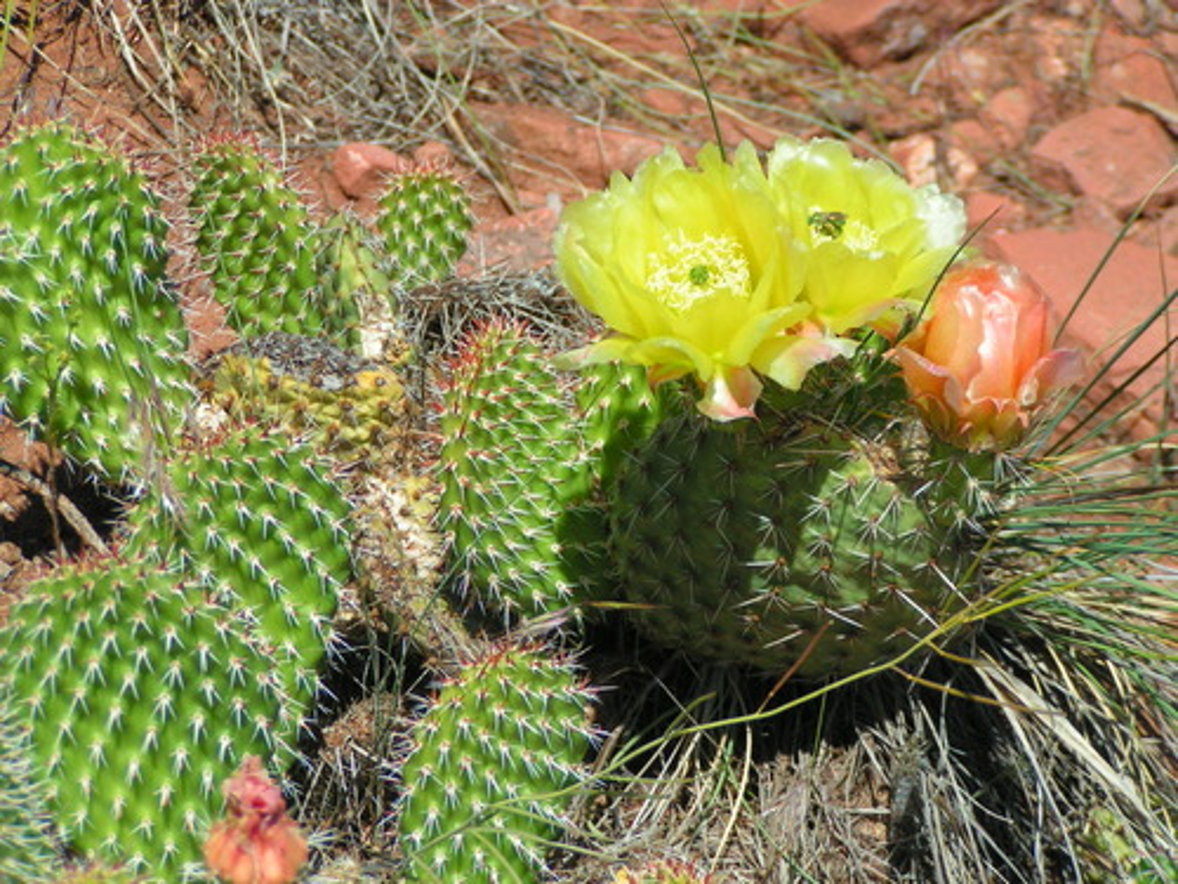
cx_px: 589
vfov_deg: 9.1
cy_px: 442
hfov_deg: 12.0
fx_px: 5581
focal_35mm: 164
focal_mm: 25.1
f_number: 3.5
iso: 50
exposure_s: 1/1000
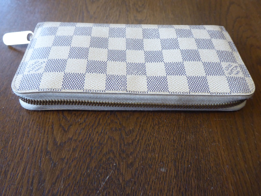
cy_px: 98
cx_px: 130
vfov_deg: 48.2
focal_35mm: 29
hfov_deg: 61.7
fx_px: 219
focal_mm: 5
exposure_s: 1/60
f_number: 3.5
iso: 320
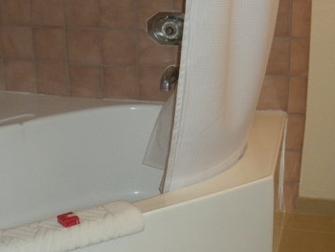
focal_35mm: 64
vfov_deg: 22.9
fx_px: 620
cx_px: 150
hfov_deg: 30.2
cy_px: 92
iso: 400
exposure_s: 1/60
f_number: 3.5
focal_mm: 6.3
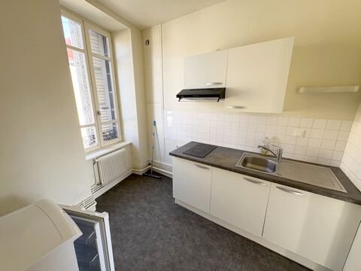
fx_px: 146
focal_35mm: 14
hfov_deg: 102.1
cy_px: 136
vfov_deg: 85.7
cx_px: 180
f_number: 2.2
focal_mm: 2.22
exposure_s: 1/99
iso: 80
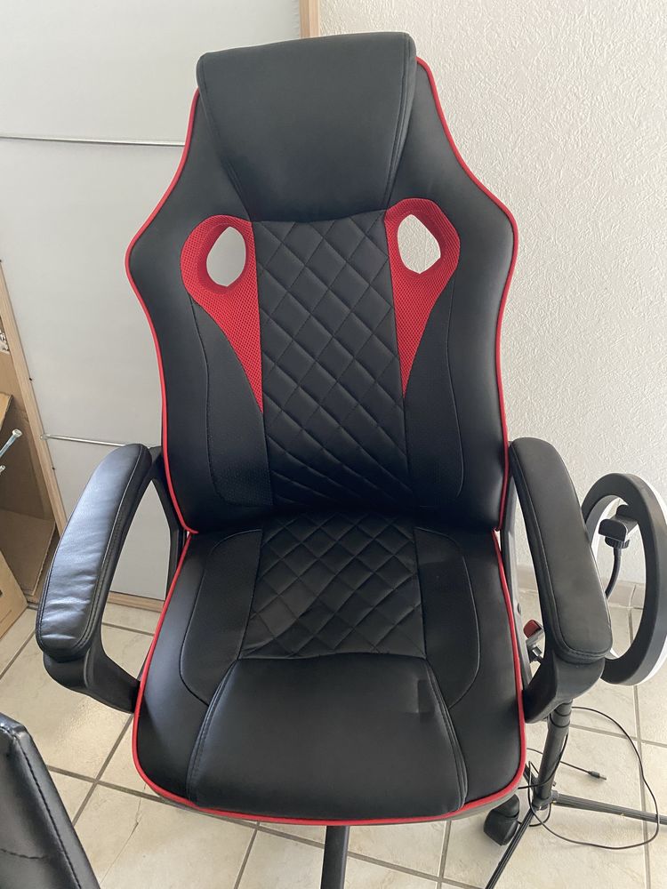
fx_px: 668
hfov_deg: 53.1
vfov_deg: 67.3
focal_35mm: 26
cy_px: 444
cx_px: 334
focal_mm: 4.25
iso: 640
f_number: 1.8
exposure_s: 1/32
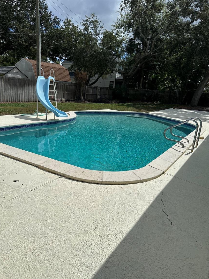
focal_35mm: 25
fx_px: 201
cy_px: 140
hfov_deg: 54.9
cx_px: 102
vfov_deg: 69.4
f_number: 1.78
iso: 80
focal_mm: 6.86
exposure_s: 1/15625
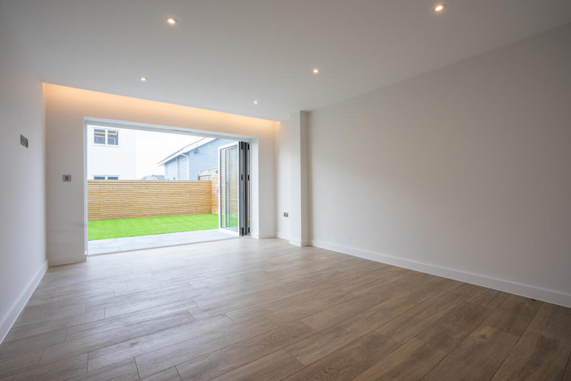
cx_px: 286
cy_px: 190
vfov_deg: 73.8
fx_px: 254
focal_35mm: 16
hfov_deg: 96.7
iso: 400
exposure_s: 1/30
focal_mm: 16
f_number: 11
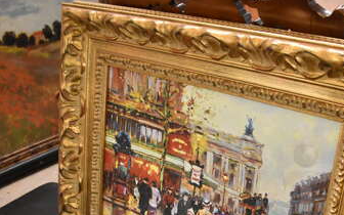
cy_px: 197
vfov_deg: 25.0
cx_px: 246
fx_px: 469
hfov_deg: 39.5
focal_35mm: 50
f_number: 3.5
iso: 2800
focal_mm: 18
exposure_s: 1/125
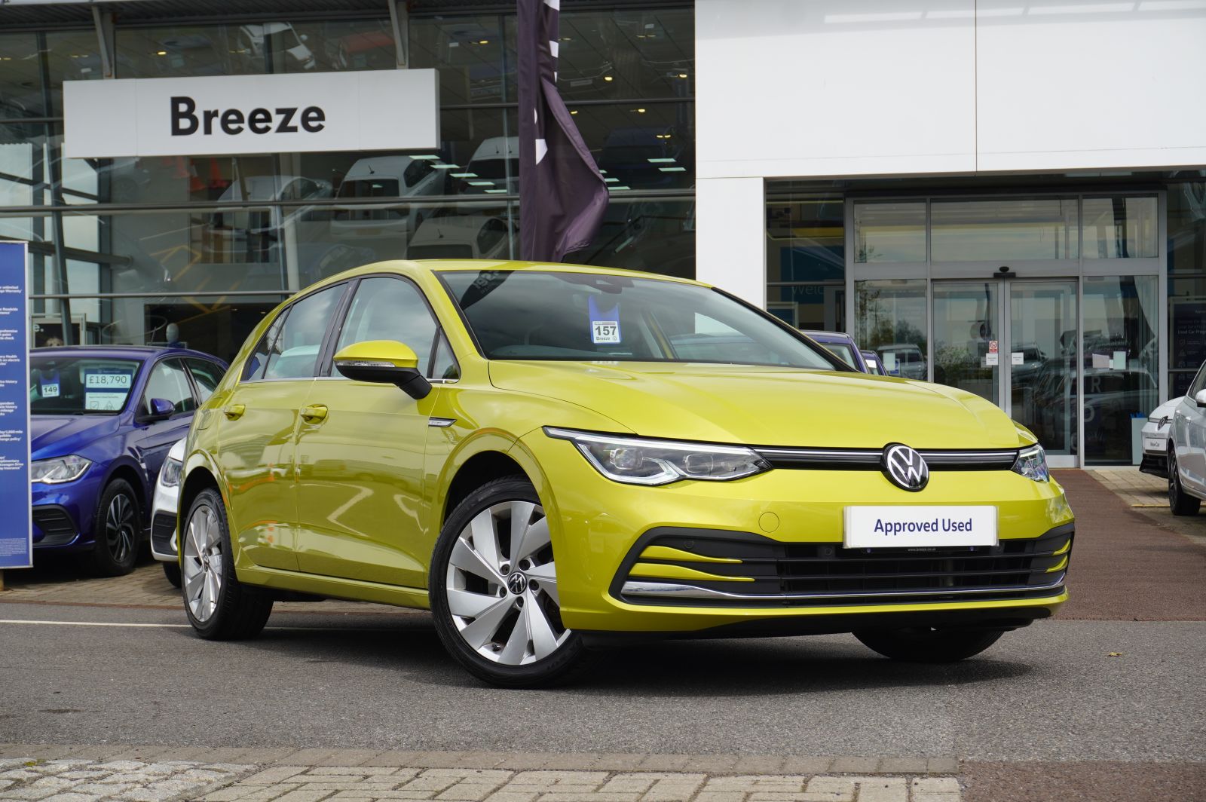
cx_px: 603
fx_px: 1908
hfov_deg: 35.1
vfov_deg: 23.7
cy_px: 401
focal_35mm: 57
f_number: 8
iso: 100
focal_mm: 38
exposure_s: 1/80
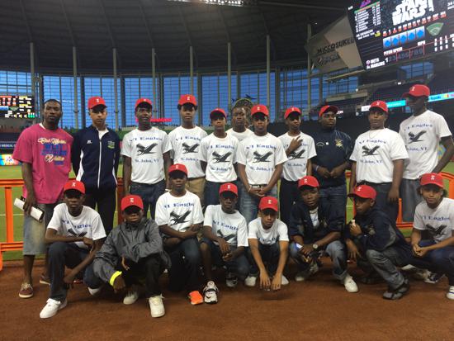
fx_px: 381
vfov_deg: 48.3
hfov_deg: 61.6
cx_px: 227
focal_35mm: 29
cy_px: 170
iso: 50
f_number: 2.2
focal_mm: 4.15
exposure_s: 1/120
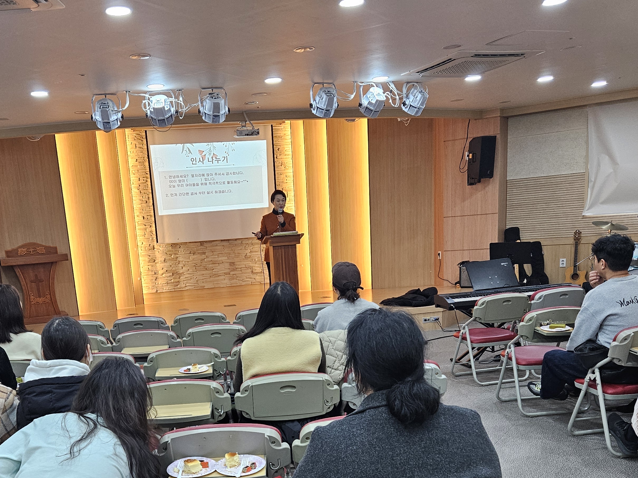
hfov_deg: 48.7
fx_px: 700
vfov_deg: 36.3
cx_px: 262
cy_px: 390
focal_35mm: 38
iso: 250
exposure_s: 1/120
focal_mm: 5.4
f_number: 1.8
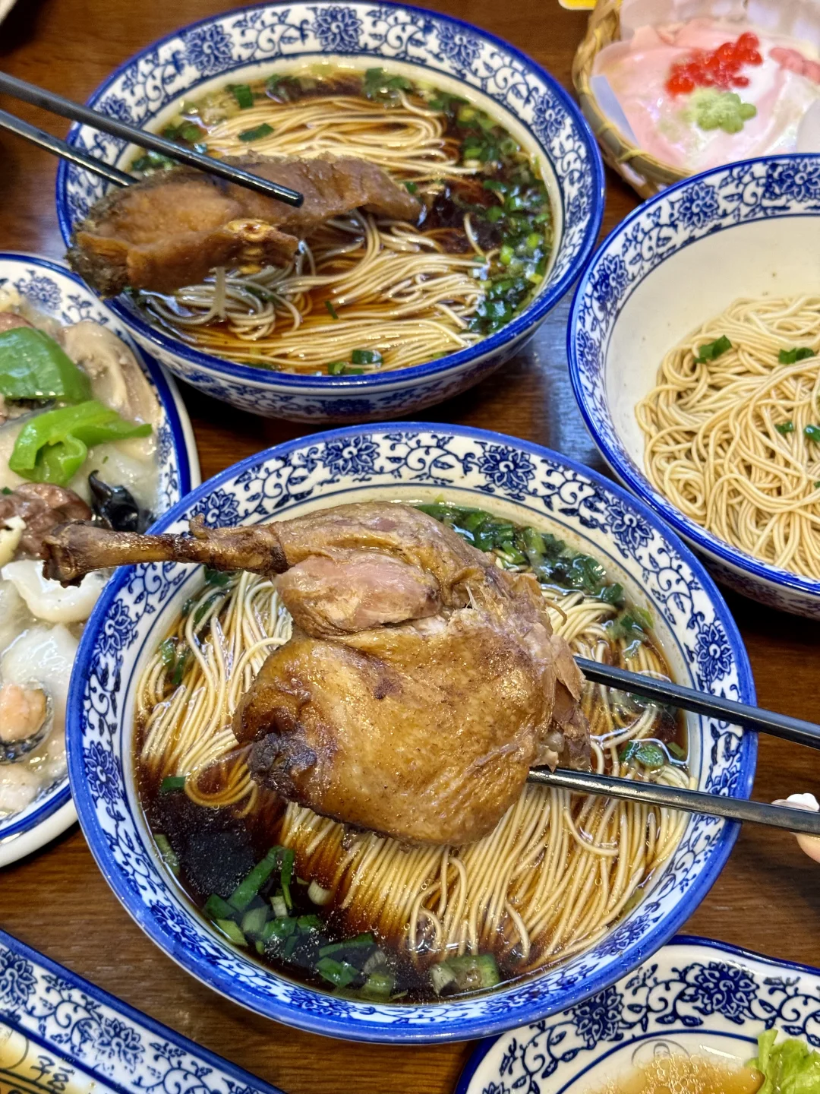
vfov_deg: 39.7
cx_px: 410
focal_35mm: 48
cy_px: 547
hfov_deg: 30.3
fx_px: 1516
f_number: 1.78
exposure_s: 1/50
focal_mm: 6.86
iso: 200
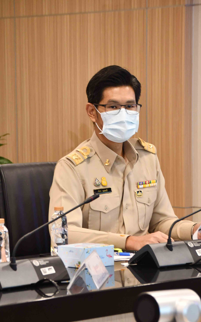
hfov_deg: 7.6
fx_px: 1508
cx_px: 39
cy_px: 162
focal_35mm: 172
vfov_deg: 12.2
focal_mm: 75
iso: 1000
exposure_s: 1/60
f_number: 5.3
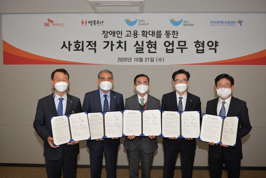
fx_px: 237
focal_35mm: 32
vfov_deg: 41.2
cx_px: 133
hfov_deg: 58.7
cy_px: 89
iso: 100
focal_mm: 32
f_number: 2.8
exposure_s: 1/60
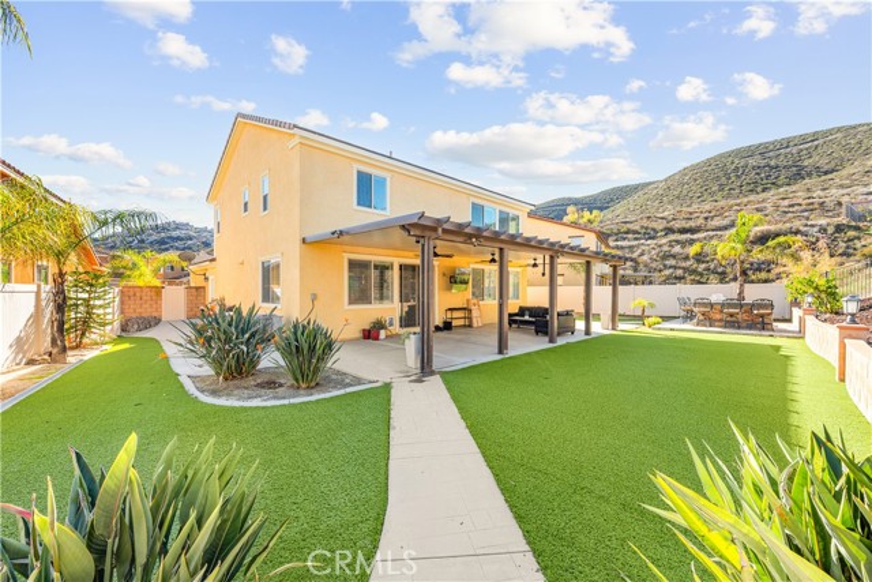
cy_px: 291
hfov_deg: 104.2
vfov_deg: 81.2
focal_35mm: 14
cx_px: 436
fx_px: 339
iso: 80
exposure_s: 1/60
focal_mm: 14
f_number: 8
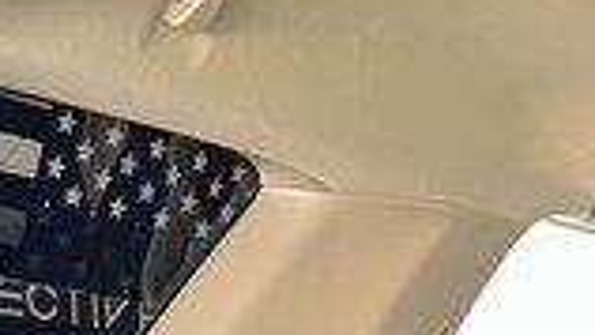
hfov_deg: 18.5
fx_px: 1815
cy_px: 734
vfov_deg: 9.6
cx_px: 414
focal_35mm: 115
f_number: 1.6
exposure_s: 1/40
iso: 640
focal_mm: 5.1
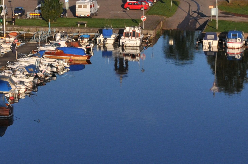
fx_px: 1149
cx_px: 92
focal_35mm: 167
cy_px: 33
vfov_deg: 8.2
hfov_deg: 12.3
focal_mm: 38
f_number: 11
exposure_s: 1/500
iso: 400
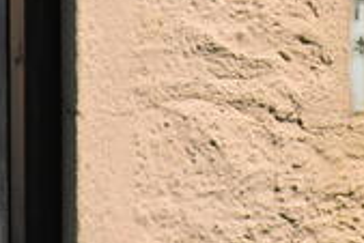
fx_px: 6294
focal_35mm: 622
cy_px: -34
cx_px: 530
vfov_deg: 2.2
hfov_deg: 3.3
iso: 2500
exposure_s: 1/4000
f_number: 16
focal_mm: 140
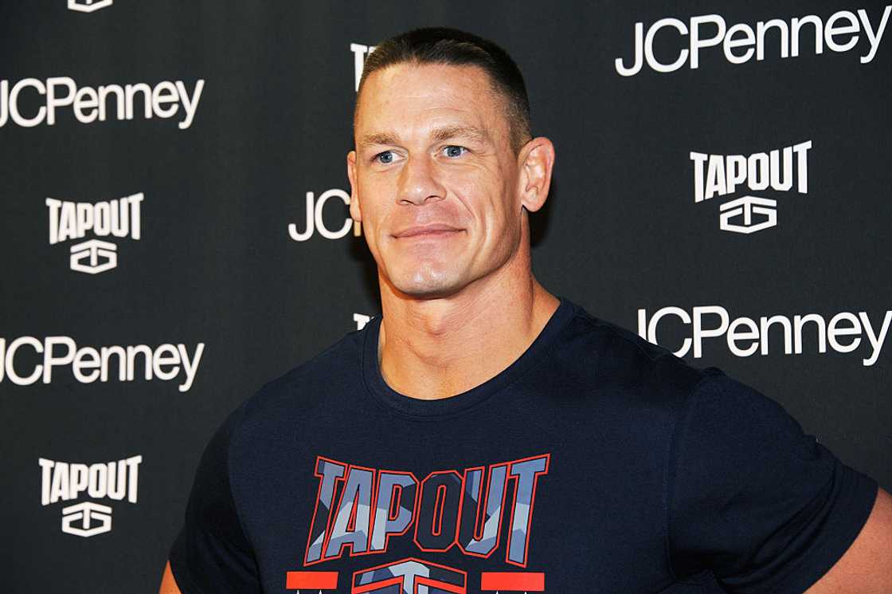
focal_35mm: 122
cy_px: 297
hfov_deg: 16.8
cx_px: 446
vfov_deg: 11.2
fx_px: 3021
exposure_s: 1/160
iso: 800
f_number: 7.1
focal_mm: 122
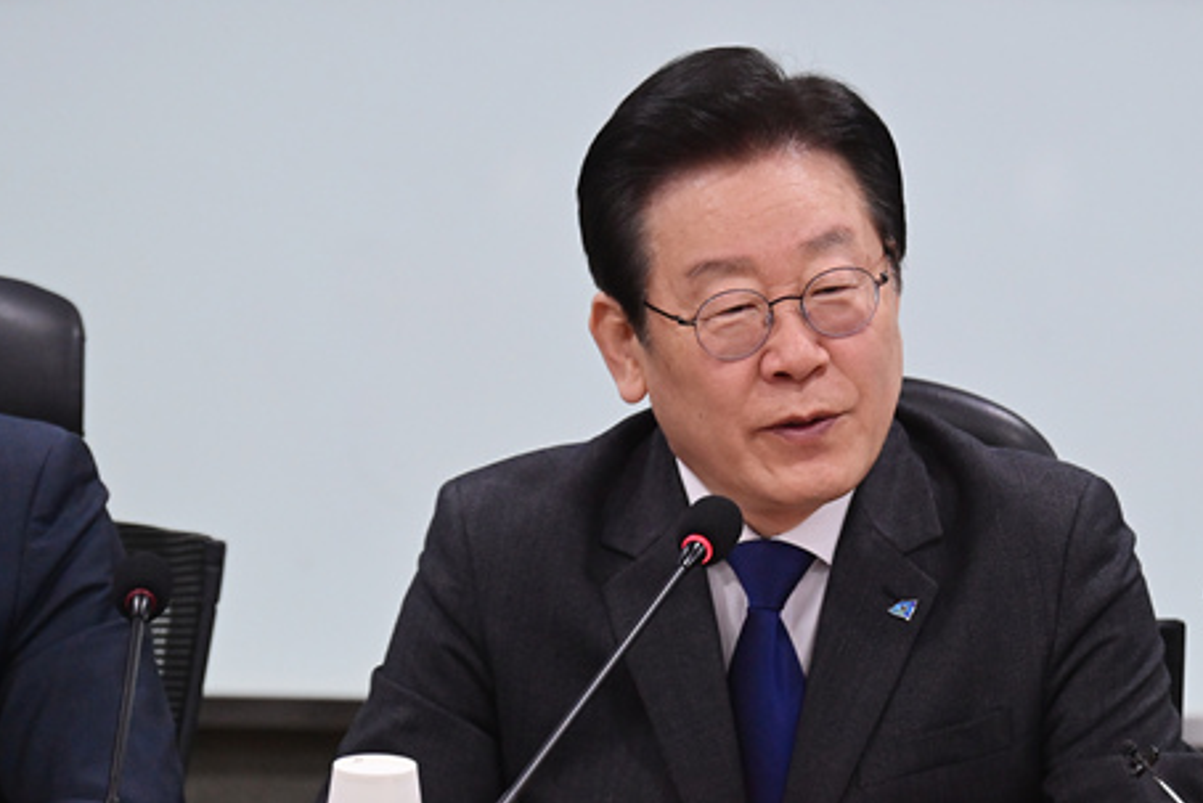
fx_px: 14607
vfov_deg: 3.1
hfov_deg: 4.7
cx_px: 792
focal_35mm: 437
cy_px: 523
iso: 5000
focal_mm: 310
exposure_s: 1/320
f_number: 5.6
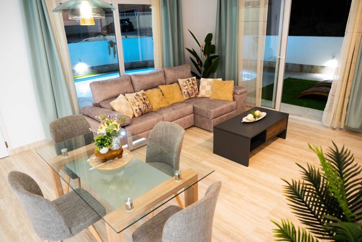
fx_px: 241
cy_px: 121
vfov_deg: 53.1
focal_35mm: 24
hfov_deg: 73.7
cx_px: 181
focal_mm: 24
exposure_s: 1/50
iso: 400
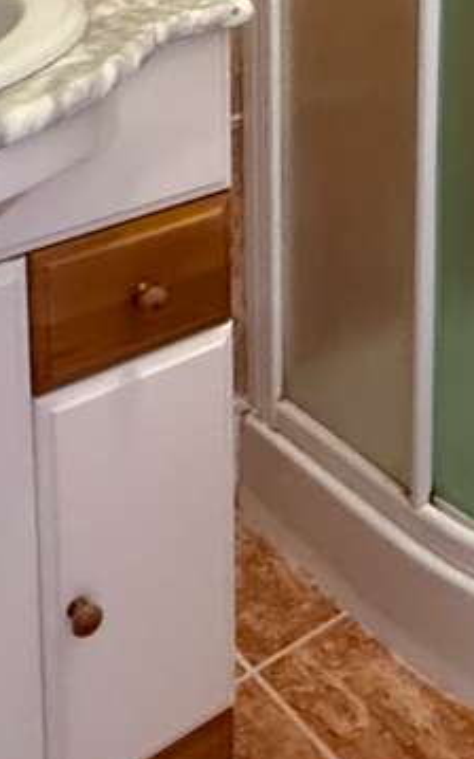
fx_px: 1283
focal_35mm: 62
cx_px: 493
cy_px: -151
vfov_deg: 28.7
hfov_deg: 20.2
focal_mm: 2.22
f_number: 2.2
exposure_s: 1/50
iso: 1000
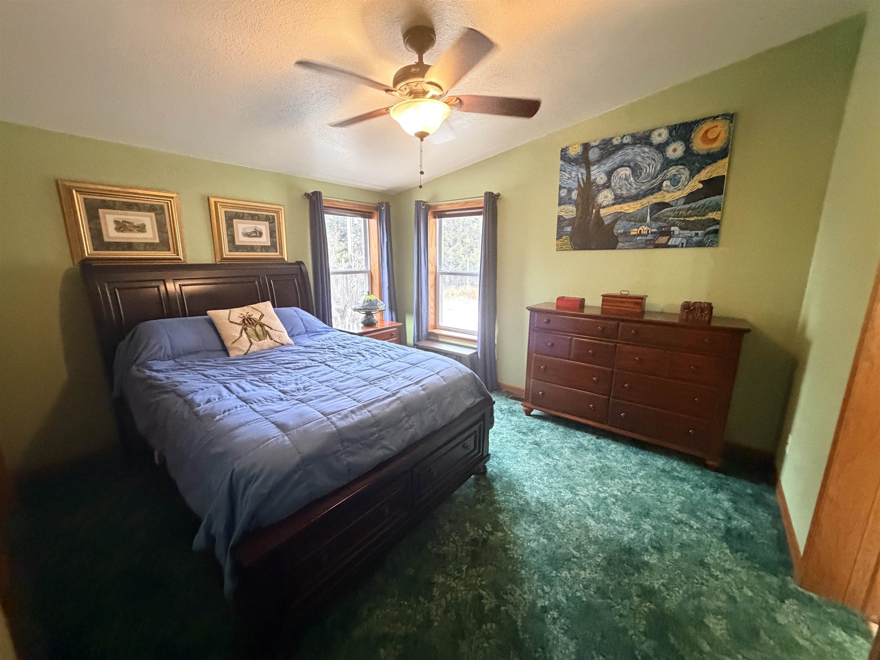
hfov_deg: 102.1
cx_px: 440
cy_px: 330
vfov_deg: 85.7
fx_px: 356
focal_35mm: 14
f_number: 2.2
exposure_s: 1/60
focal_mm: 2.22
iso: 800
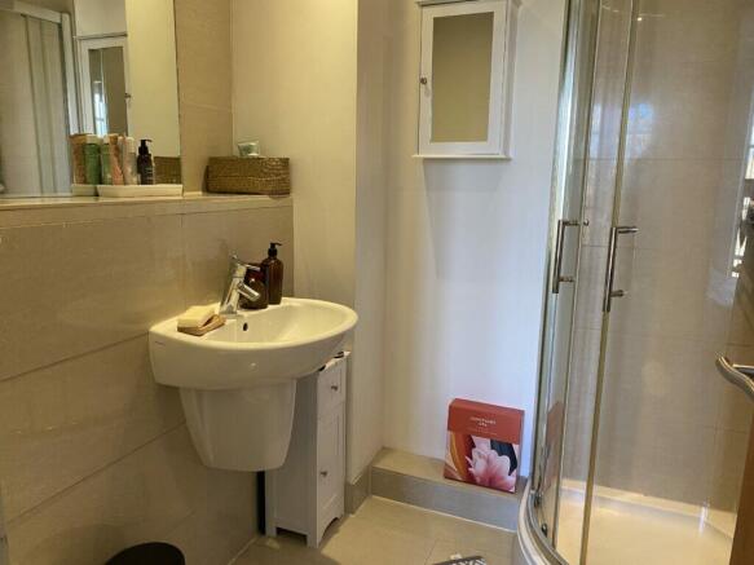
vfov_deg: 53.0
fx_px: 566
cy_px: 282
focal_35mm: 26
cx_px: 377
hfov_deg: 67.3
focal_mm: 4.25
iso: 125
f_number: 1.8
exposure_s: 1/50
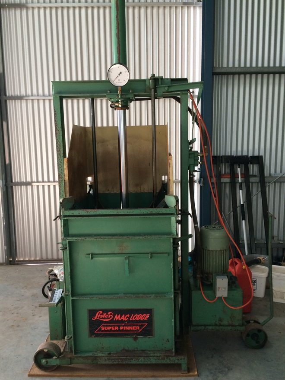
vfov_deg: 61.7
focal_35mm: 29
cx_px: 142
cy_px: 190
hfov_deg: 48.2
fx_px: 318
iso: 40
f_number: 2.2
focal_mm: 4.15
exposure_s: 1/30
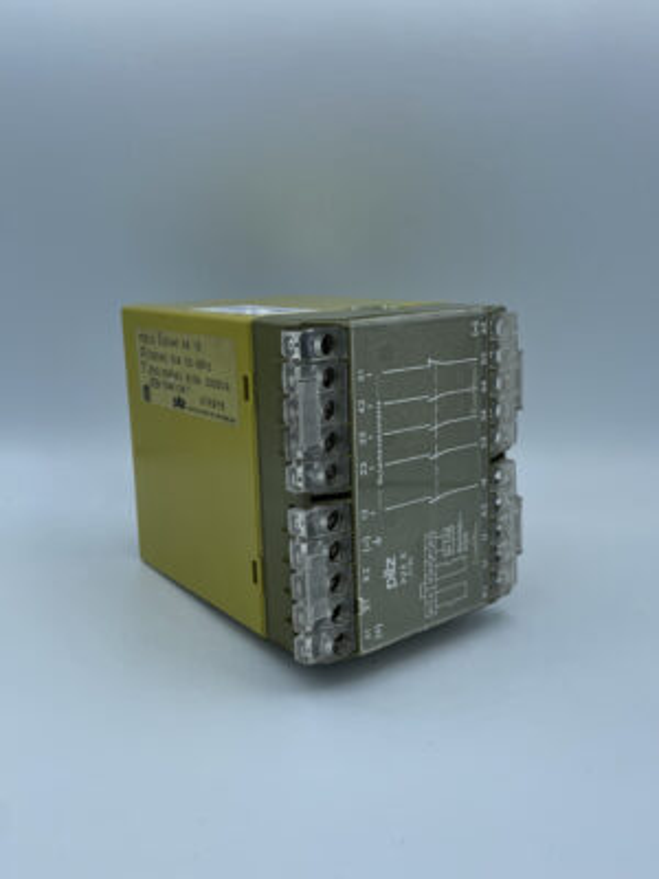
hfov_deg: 53.1
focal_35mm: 26
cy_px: 440
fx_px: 660
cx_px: 330
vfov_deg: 67.3
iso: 32
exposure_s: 1/1715
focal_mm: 4.2
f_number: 1.6
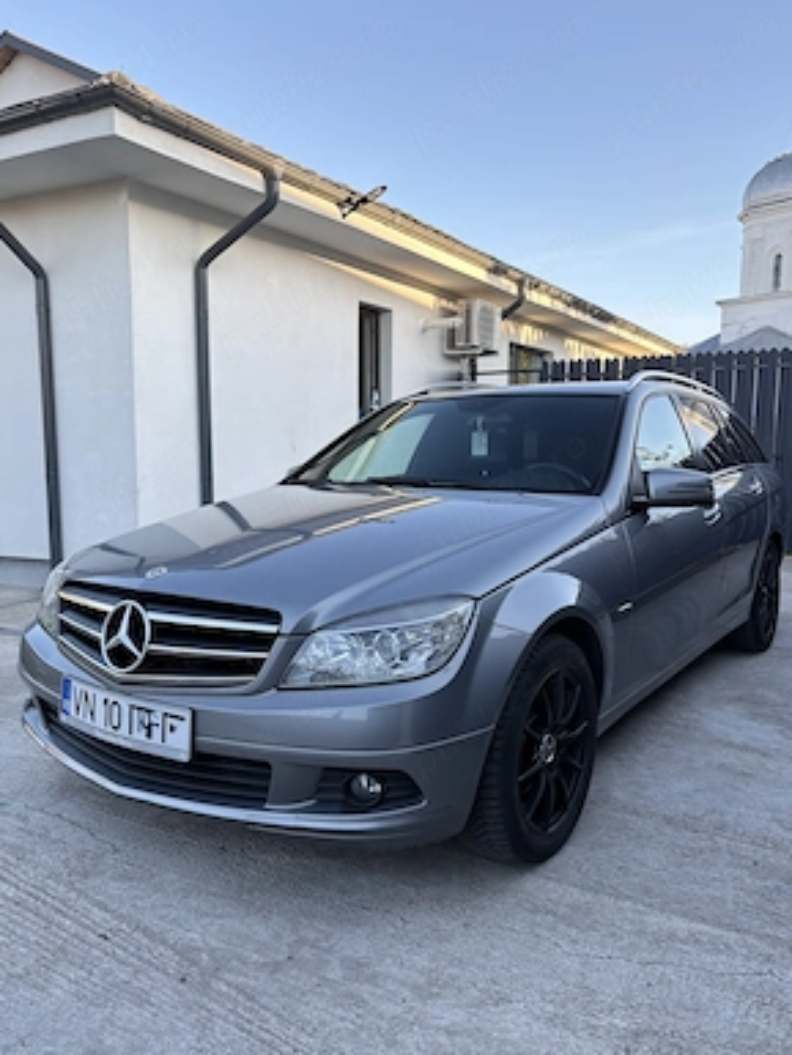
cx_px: 403
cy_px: 545
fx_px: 823
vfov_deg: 65.3
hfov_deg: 51.4
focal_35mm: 27
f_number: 1.6
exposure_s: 1/275
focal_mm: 5.96
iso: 64
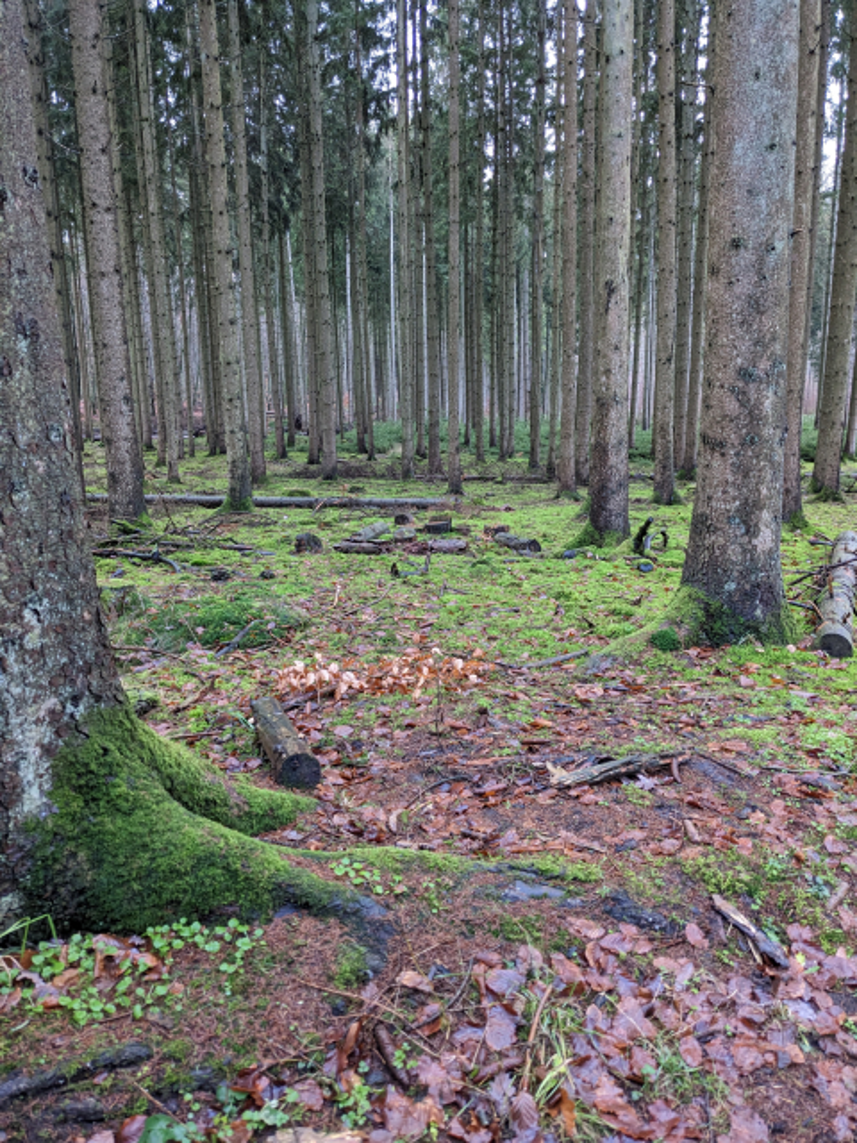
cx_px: 428
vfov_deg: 65.3
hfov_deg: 51.4
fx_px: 891
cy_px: 572
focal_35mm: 27
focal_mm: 4.38
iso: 123
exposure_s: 1/33.3
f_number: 1.73
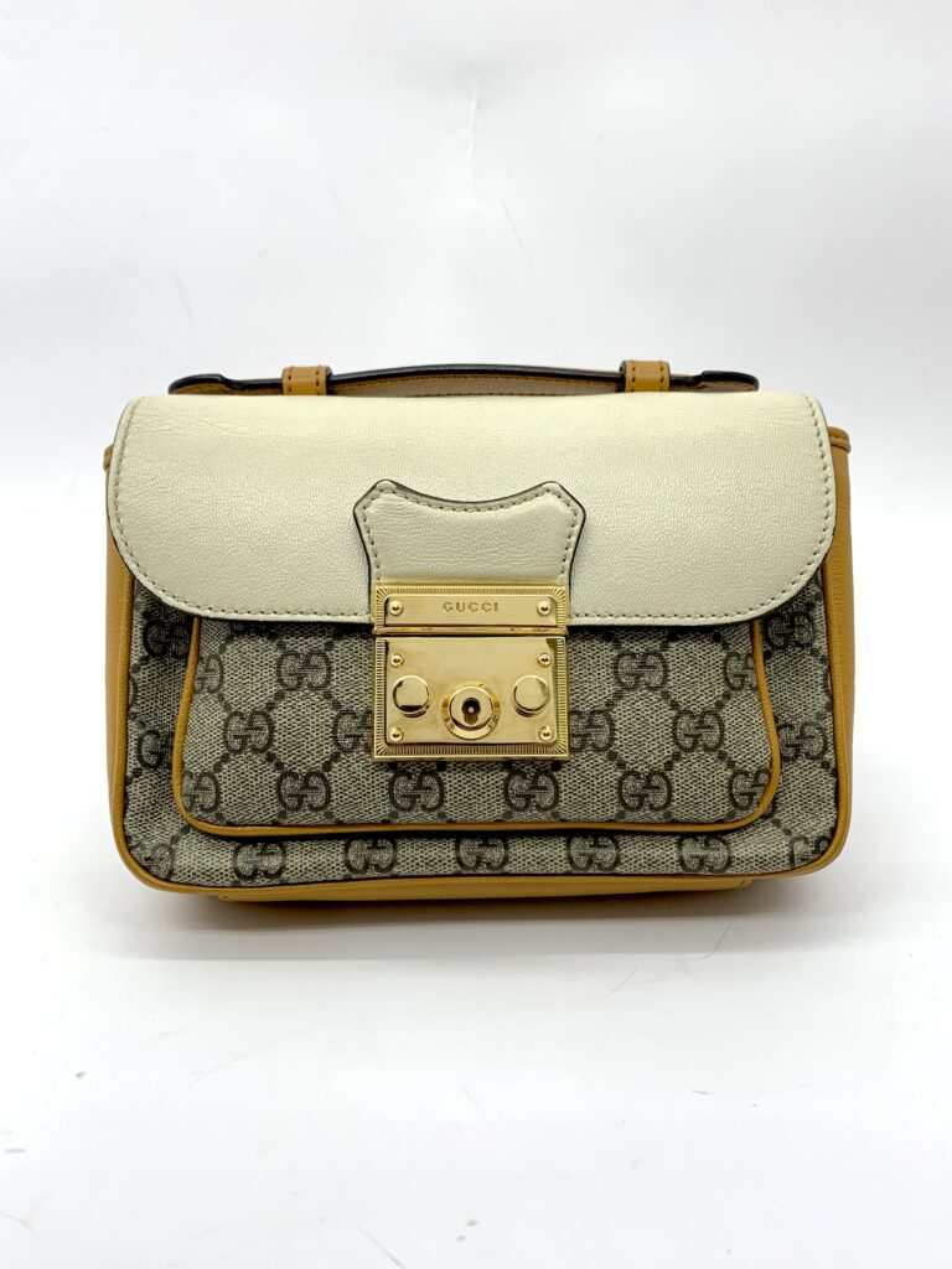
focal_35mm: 26
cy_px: 634
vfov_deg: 67.3
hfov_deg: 53.1
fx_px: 953
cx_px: 476
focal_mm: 4.25
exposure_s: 1/116
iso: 25
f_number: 1.8
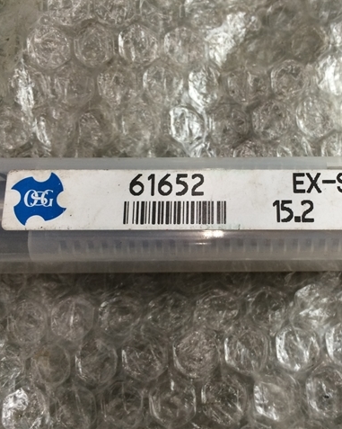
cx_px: 229
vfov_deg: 48.0
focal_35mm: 38
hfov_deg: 38.7
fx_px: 481
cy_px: 214
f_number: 2.2
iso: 64
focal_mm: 4.15
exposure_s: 1/30
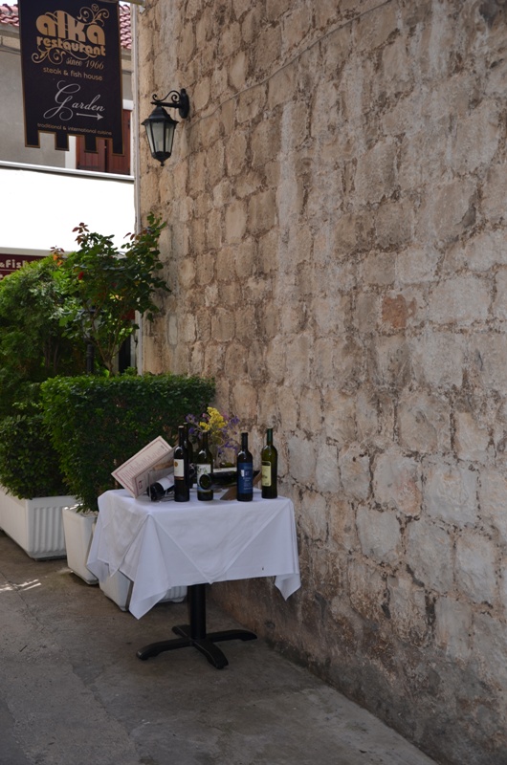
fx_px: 827
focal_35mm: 39
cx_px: 254
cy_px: 382
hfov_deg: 34.1
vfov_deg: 49.6
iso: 100
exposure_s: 1/200
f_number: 4.5
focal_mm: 26
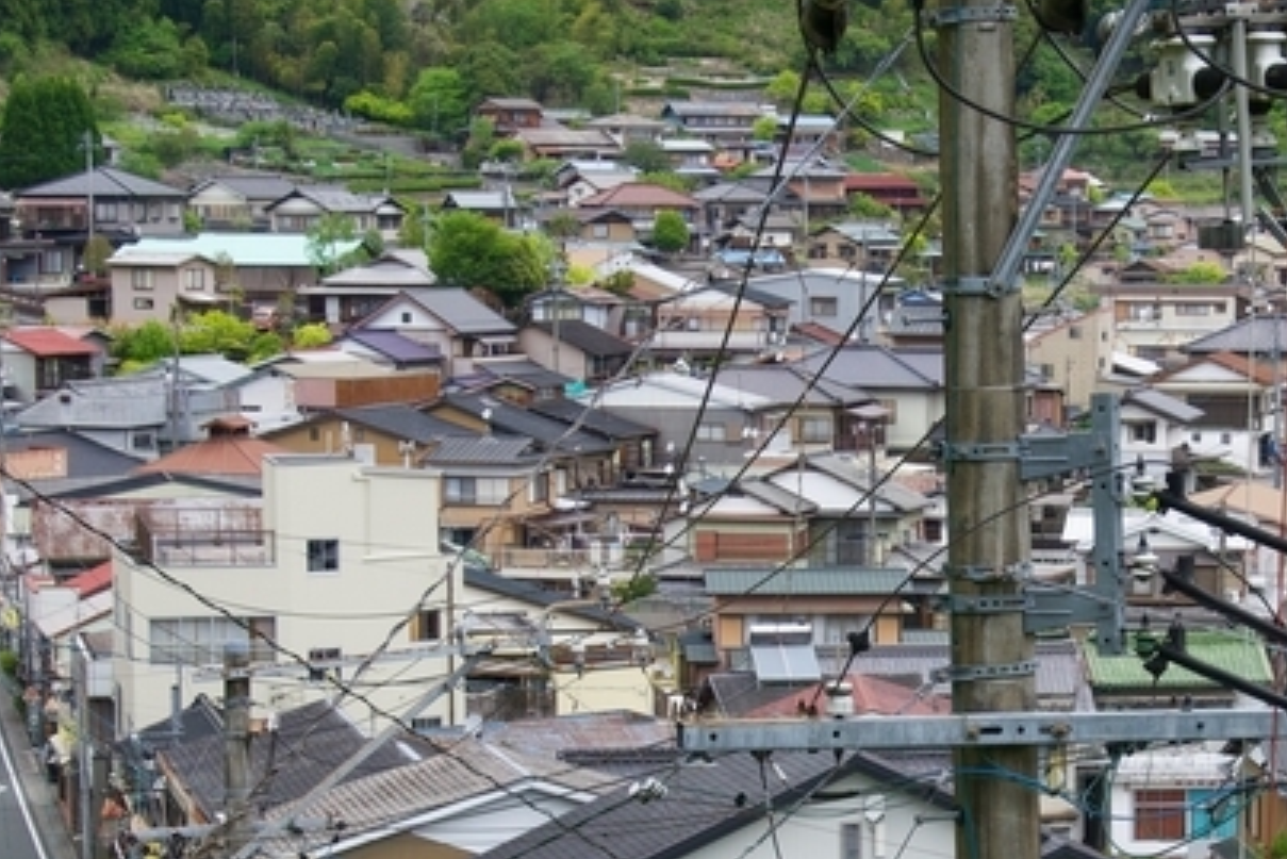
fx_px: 4631
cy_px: 741
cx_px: 1079
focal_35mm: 129
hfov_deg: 15.7
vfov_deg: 10.6
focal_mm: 29
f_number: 8
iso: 160
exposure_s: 1/160
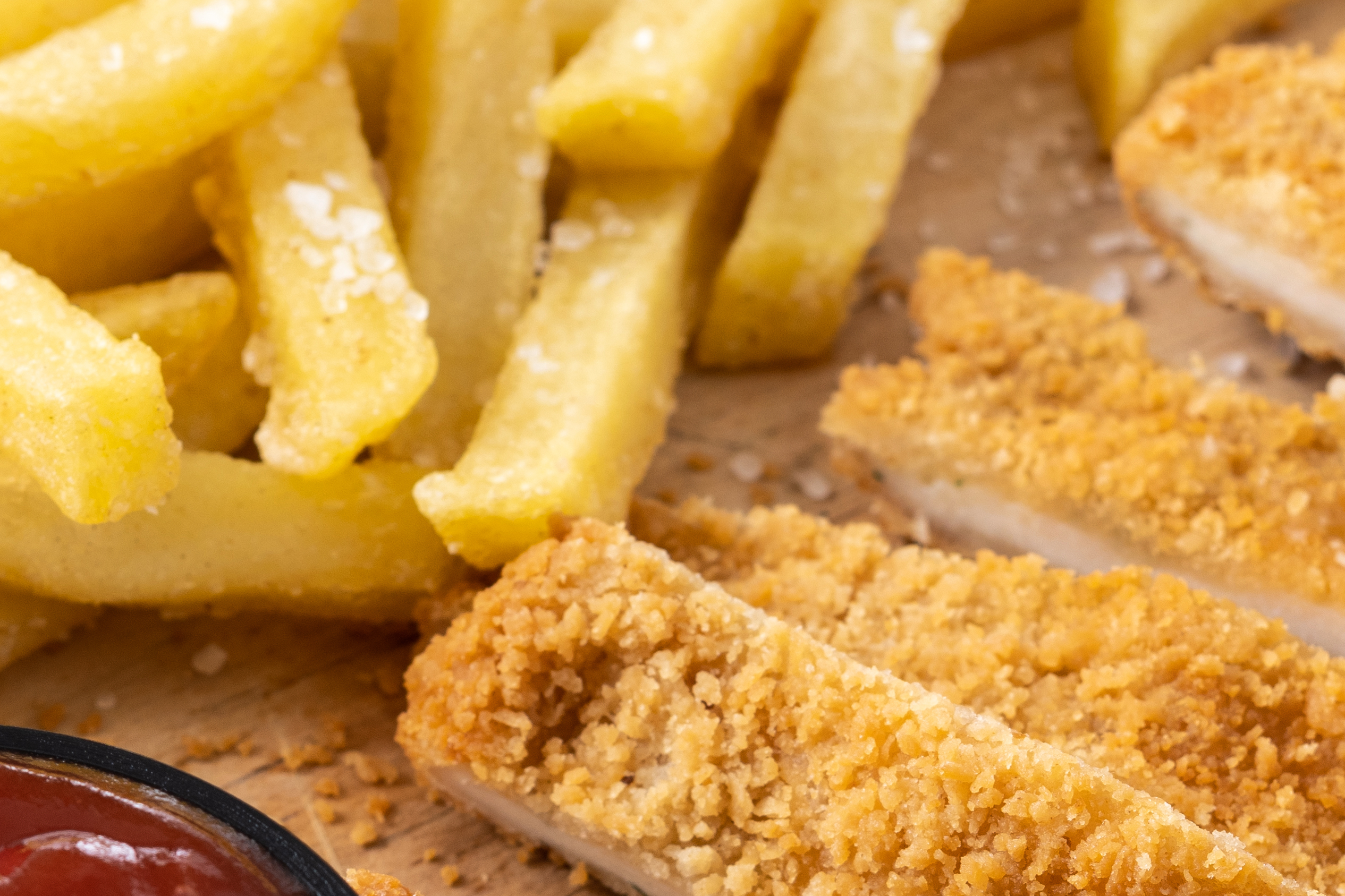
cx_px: 927
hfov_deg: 10.4
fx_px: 7396
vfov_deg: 6.9
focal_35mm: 198
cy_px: 742
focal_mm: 60
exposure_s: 1/200
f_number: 8
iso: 100
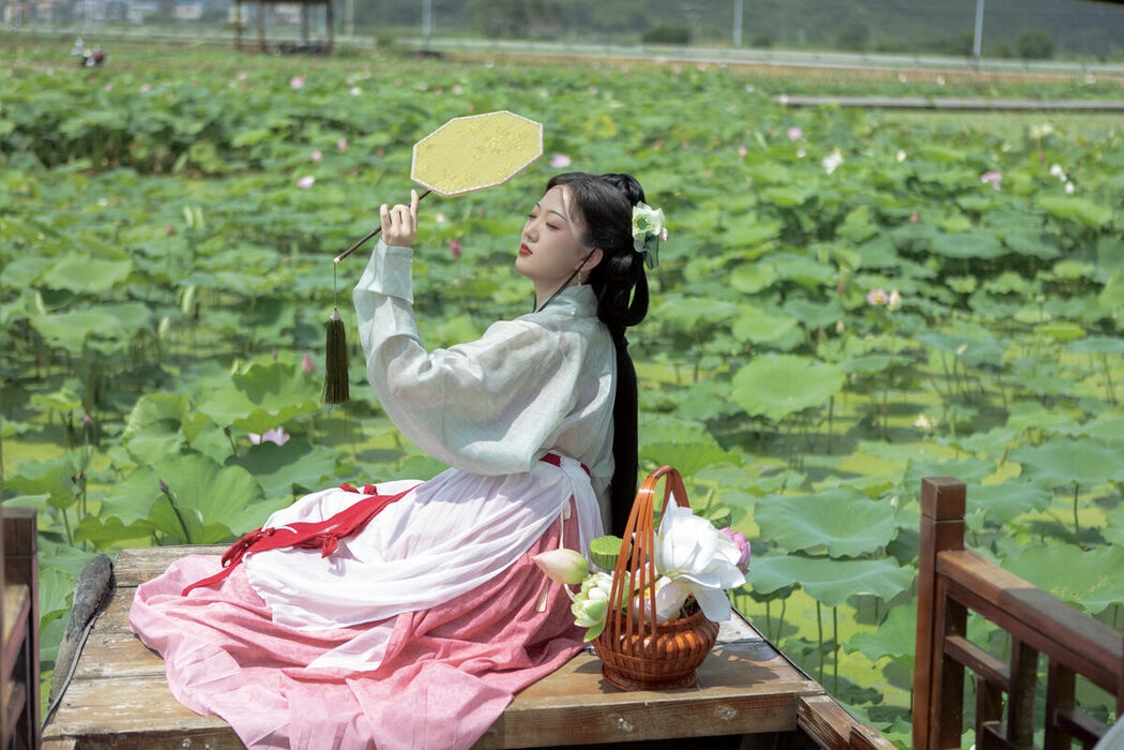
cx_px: 562
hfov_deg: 37.5
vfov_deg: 25.5
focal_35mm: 53
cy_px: 375
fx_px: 1655
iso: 100
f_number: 2.8
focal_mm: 54
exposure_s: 1/1250
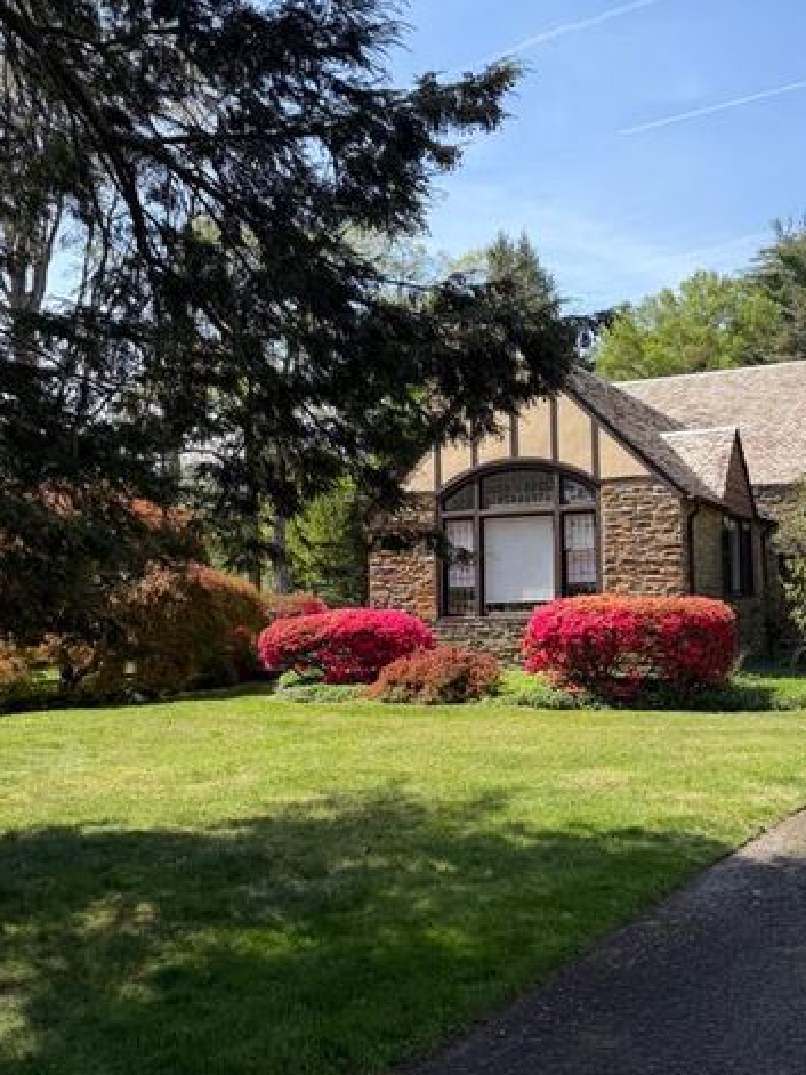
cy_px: 540
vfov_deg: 54.0
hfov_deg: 41.2
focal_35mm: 34
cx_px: 546
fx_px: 1056
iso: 80
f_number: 1.78
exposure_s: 1/2703
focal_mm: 6.76
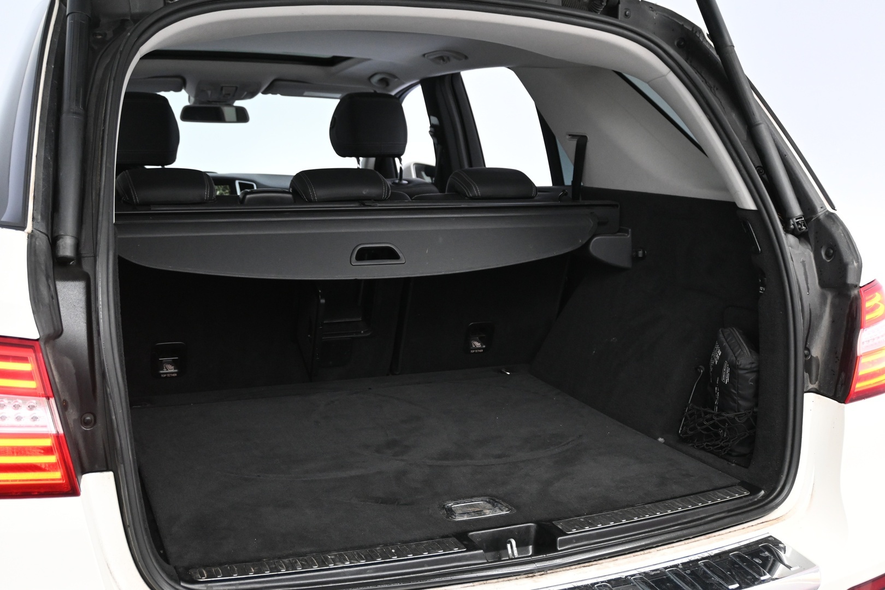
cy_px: 295
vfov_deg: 34.2
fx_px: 959
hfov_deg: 49.6
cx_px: 442
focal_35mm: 39
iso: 2000
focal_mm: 26
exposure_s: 1/40
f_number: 4.5
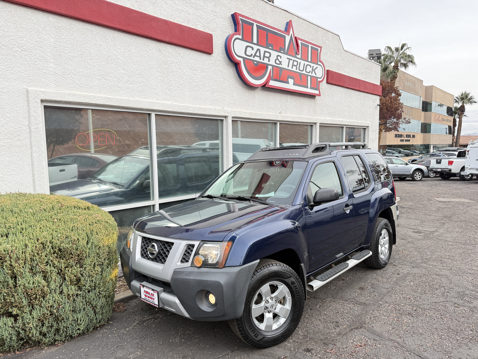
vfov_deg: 56.8
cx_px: 239
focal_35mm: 24
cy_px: 180
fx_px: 331
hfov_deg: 71.6
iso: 100
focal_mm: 6.76
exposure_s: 1/750
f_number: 1.78
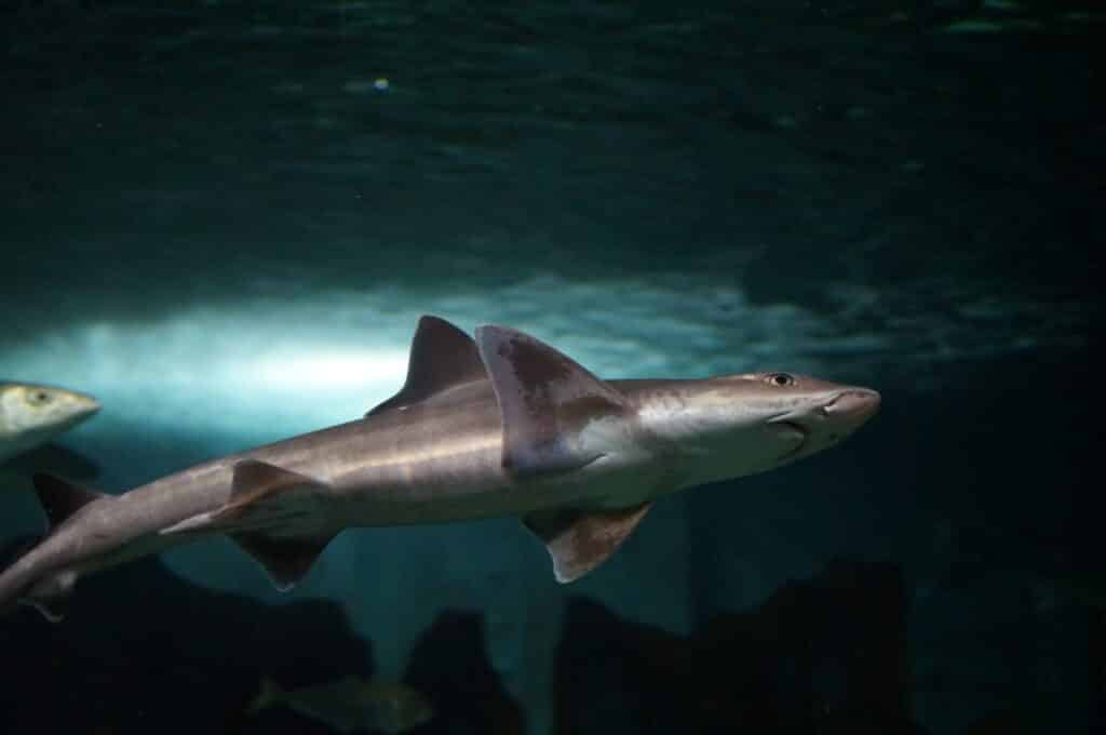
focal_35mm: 82
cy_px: 368
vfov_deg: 16.6
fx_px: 2516
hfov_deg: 24.8
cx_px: 553
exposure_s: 1/100
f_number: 4
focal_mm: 55
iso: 2000
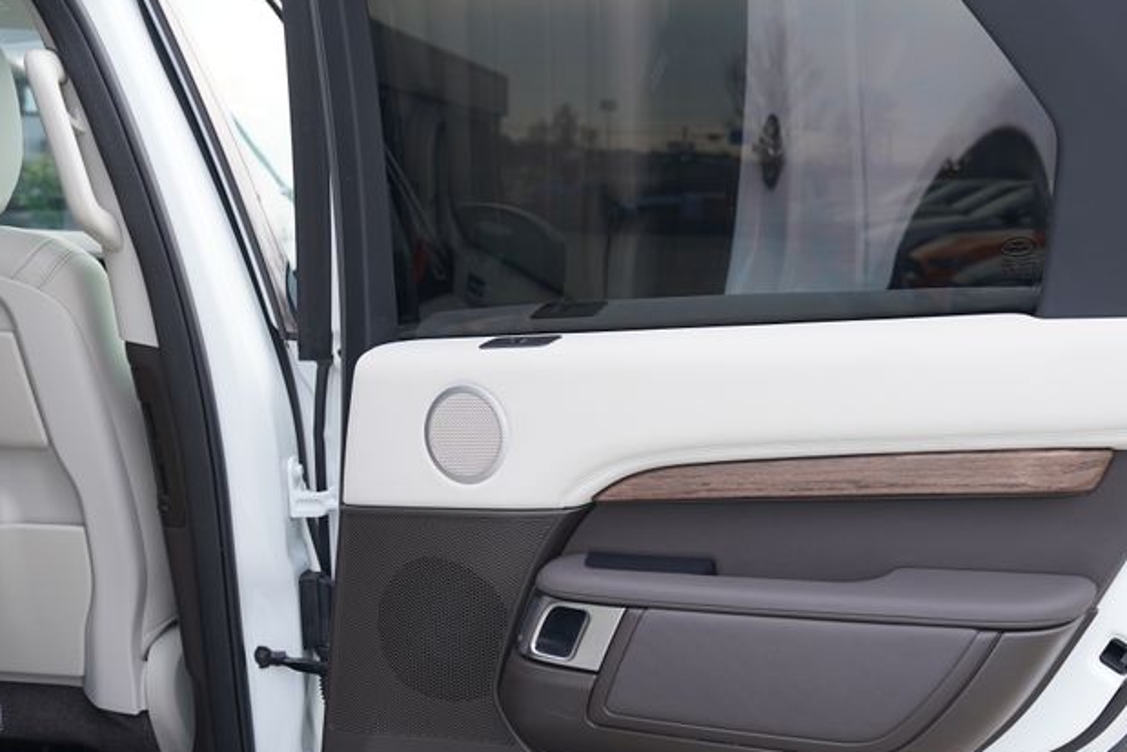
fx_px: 1346
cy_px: 409
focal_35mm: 43
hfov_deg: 45.1
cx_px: 695
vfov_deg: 31.2
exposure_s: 1/60
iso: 250
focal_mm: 26
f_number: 4
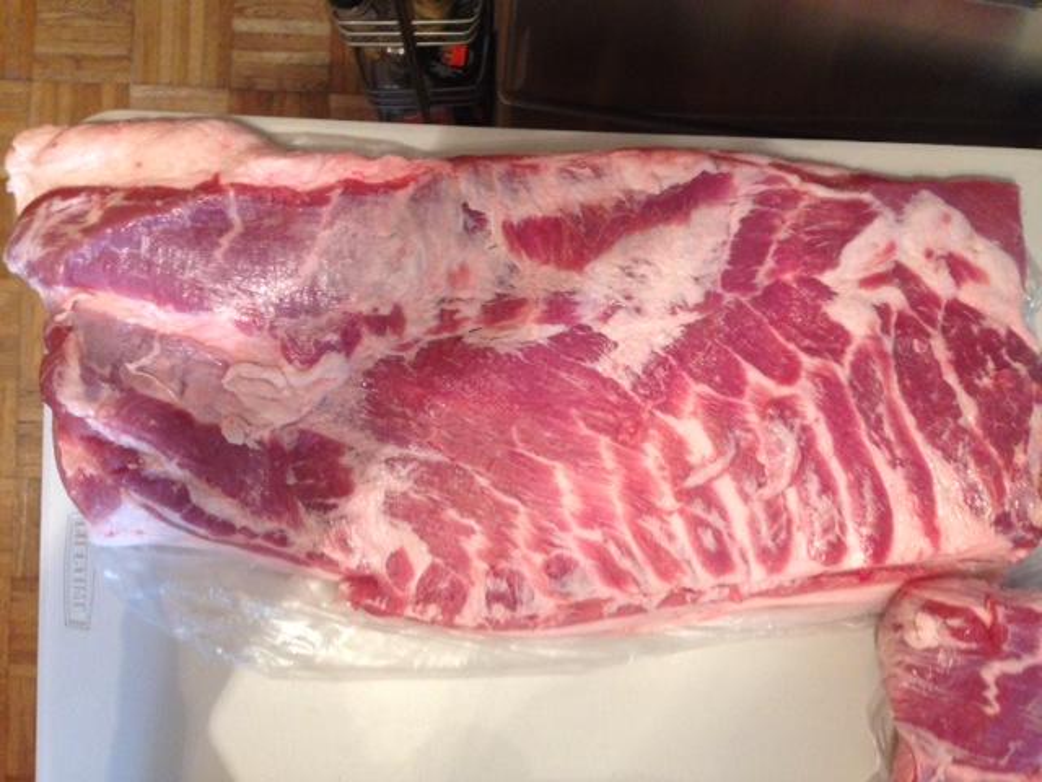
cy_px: 391
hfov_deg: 55.4
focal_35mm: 33
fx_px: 993
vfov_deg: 42.9
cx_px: 521
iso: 250
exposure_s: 1/20
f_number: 2.4
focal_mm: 4.12
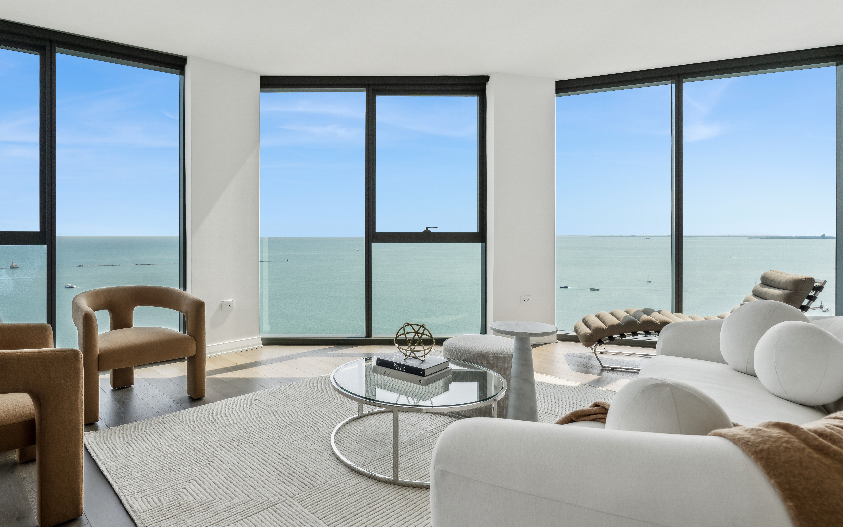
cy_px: 238
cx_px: 342
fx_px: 459
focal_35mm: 20
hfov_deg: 84.1
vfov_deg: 59.5
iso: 320
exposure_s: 1/640
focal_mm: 16
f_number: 7.1
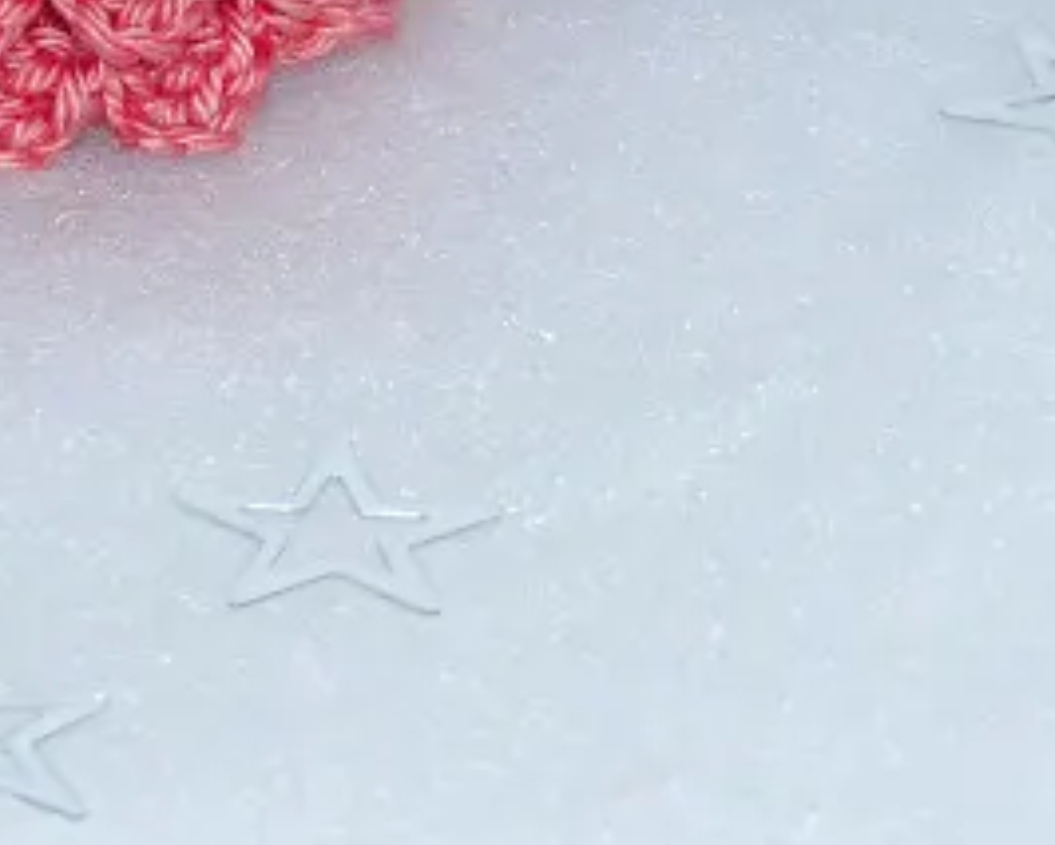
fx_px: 14774
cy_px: -464
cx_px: -242
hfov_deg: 4.1
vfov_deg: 3.3
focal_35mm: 473
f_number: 2.8
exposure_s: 1/60
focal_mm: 22.6
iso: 100
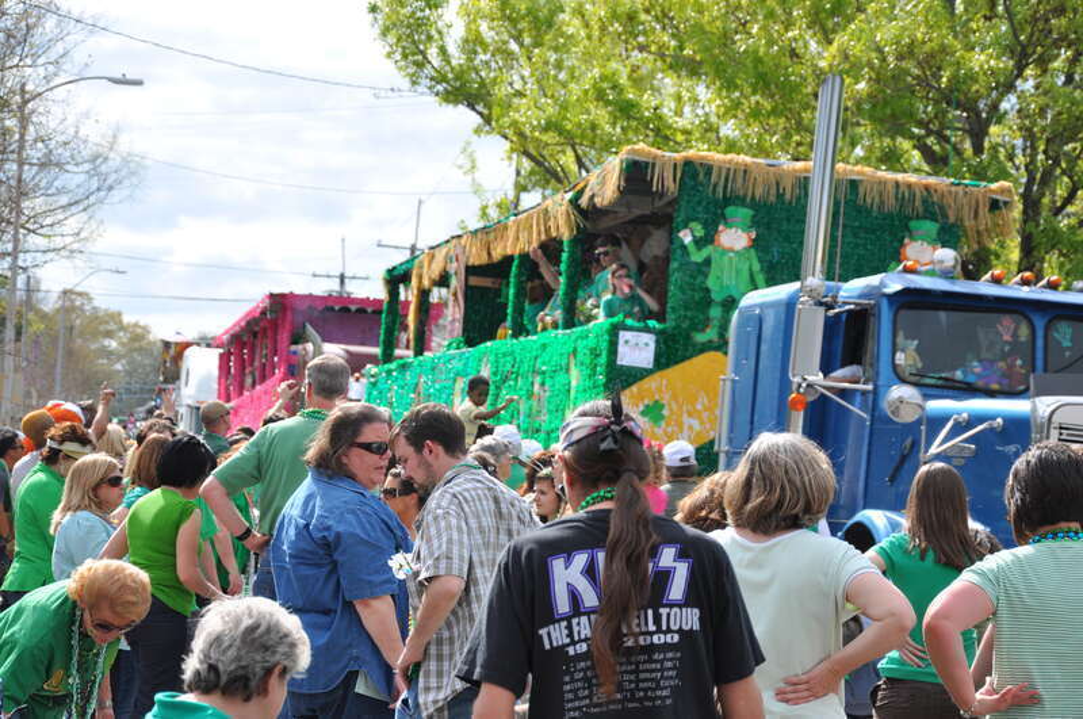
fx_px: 3154
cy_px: 360
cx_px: 542
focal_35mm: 105
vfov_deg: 13.0
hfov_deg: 19.5
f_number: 6.3
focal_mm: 70
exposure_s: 1/640
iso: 200
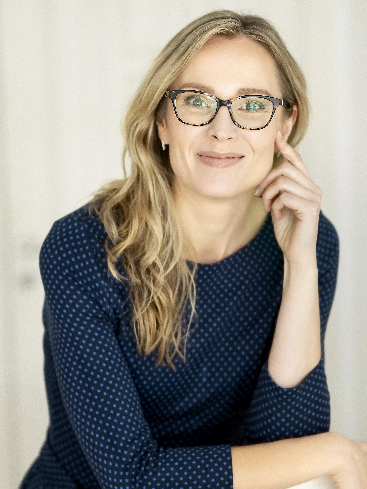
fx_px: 1959
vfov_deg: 14.2
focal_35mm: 139
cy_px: 256
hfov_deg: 10.7
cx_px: 184
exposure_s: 1/250
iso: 1400
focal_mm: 85
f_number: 1.8
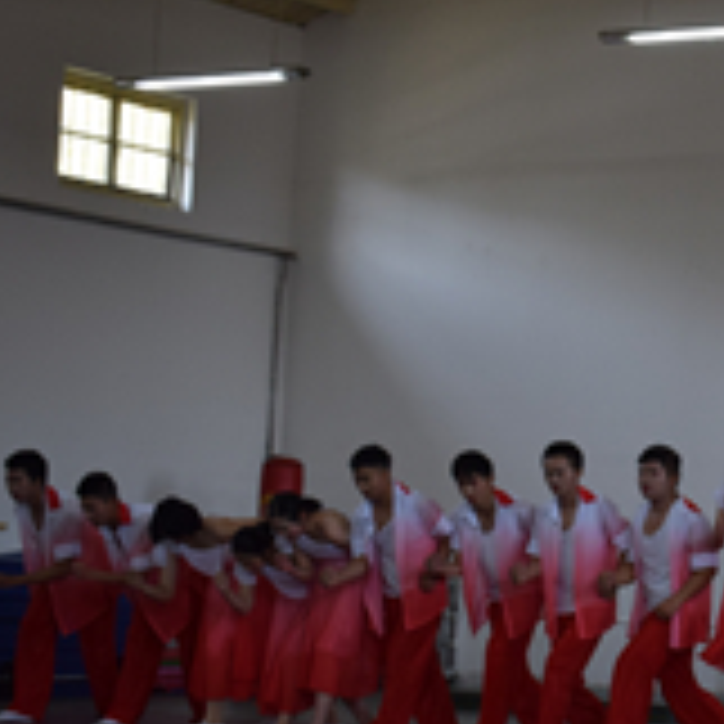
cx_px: 931
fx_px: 2343
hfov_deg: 16.6
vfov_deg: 17.6
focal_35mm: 99
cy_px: 355
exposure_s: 1/100
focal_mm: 28
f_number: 5
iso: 400
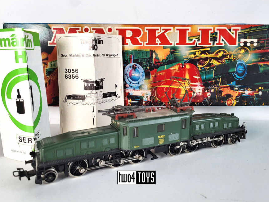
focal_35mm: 30
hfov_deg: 60.0
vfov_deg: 46.8
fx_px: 233
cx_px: 137
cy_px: 100
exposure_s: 1/100
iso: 50
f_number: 1.8
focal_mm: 5.4
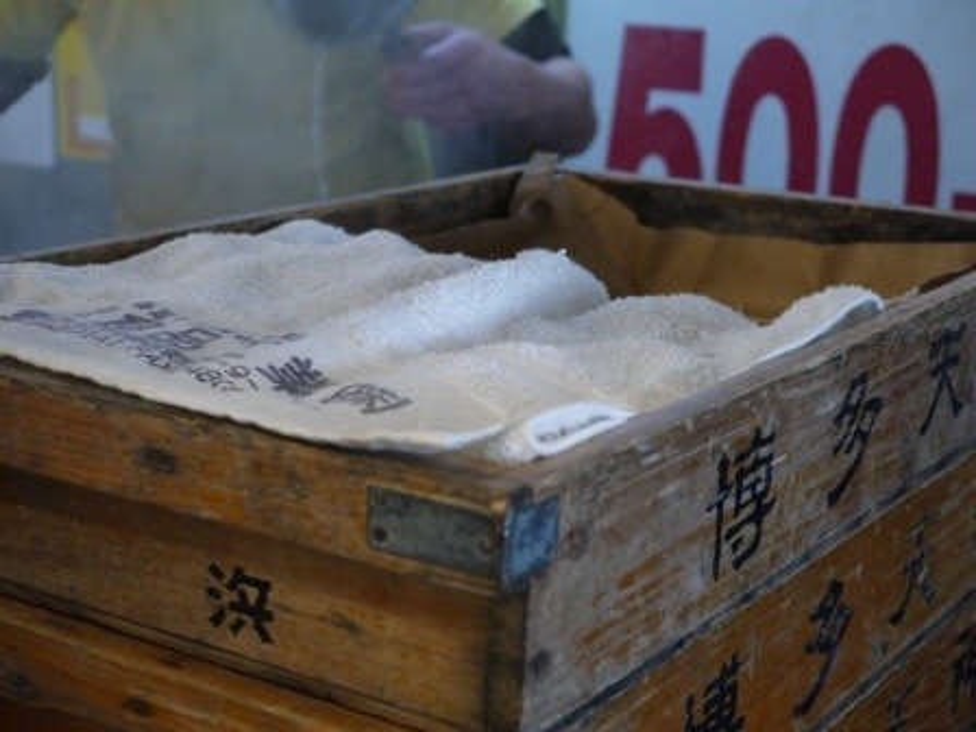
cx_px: 488
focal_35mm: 62
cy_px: 366
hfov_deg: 31.2
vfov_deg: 23.7
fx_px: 1748
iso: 1250
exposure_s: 1/125
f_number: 5.4
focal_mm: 31
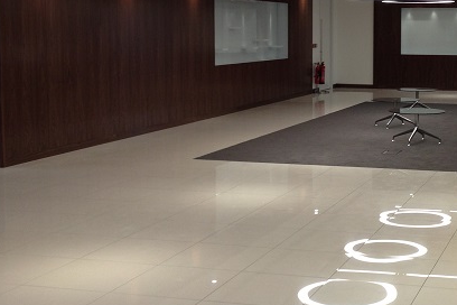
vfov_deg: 29.6
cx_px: 287
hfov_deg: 43.2
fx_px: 571
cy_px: 206
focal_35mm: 45
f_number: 2.4
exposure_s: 1/40
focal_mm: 4.12
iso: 64
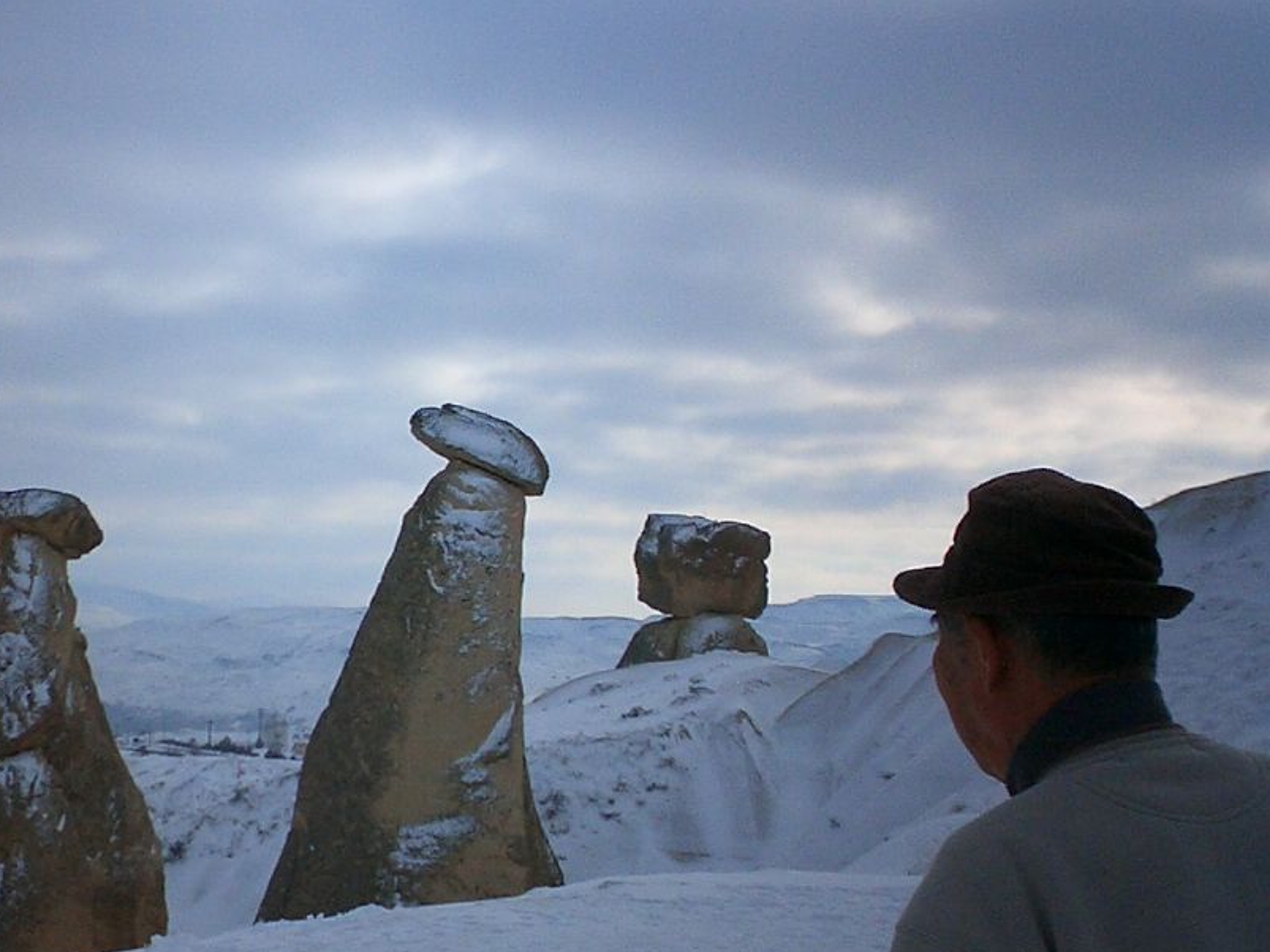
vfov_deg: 24.8
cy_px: 530
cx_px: 357
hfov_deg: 32.2
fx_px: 2164
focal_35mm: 59
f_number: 3.5
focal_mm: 5.6
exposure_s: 1/3200
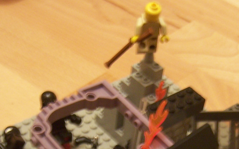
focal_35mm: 86
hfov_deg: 24.0
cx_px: 156
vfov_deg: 14.5
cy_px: 194
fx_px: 560
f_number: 2.8
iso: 160
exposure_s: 1/10
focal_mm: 6.2
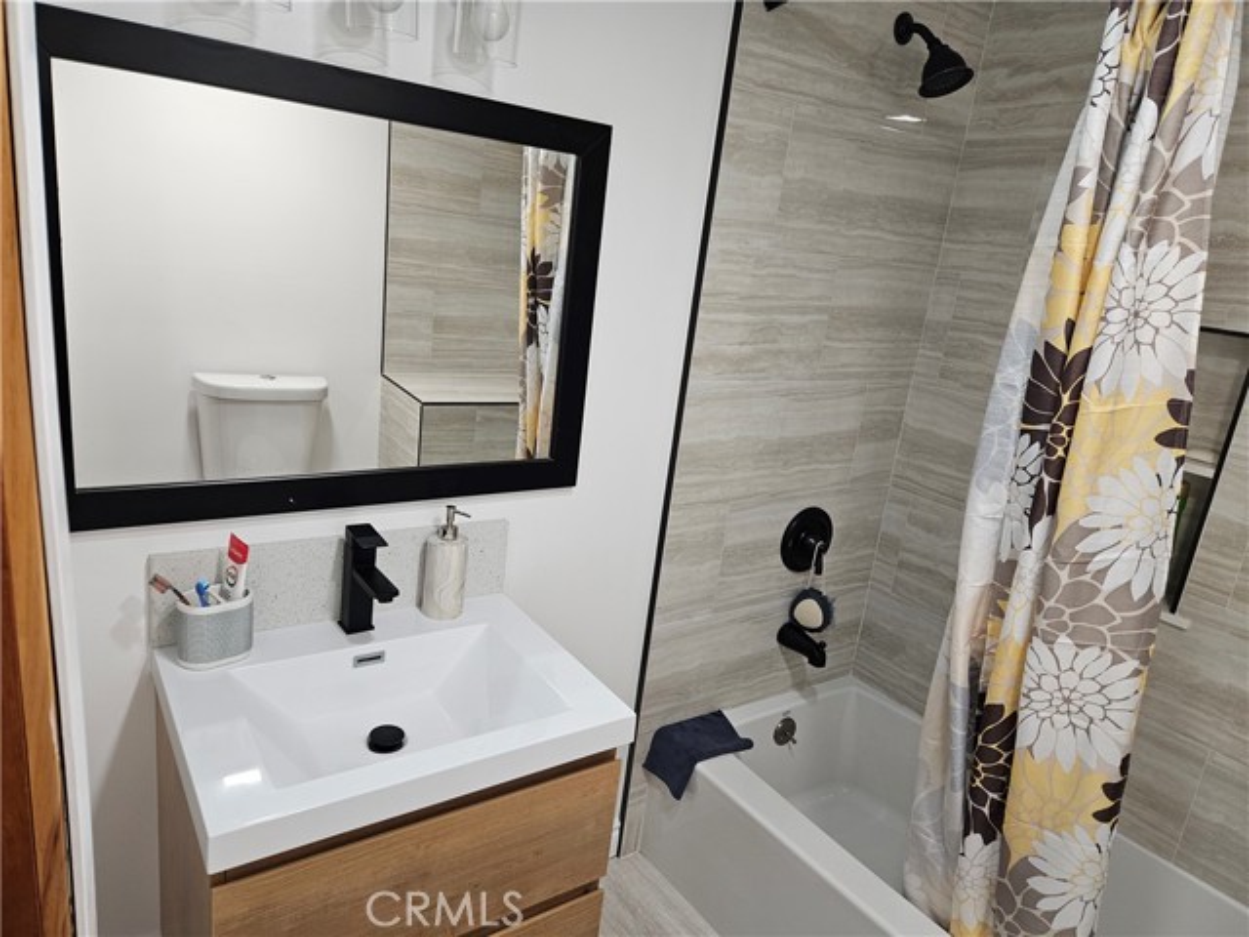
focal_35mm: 23
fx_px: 830
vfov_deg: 58.9
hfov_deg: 73.9
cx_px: 624
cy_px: 468
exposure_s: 1/120
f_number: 1.8
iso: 125
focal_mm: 5.4
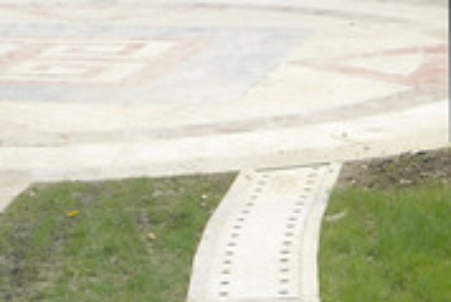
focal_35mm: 189
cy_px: -200
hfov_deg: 10.8
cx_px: 334
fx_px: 2370
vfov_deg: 7.1
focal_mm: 8.85
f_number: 3.3
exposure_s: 1/209
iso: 64
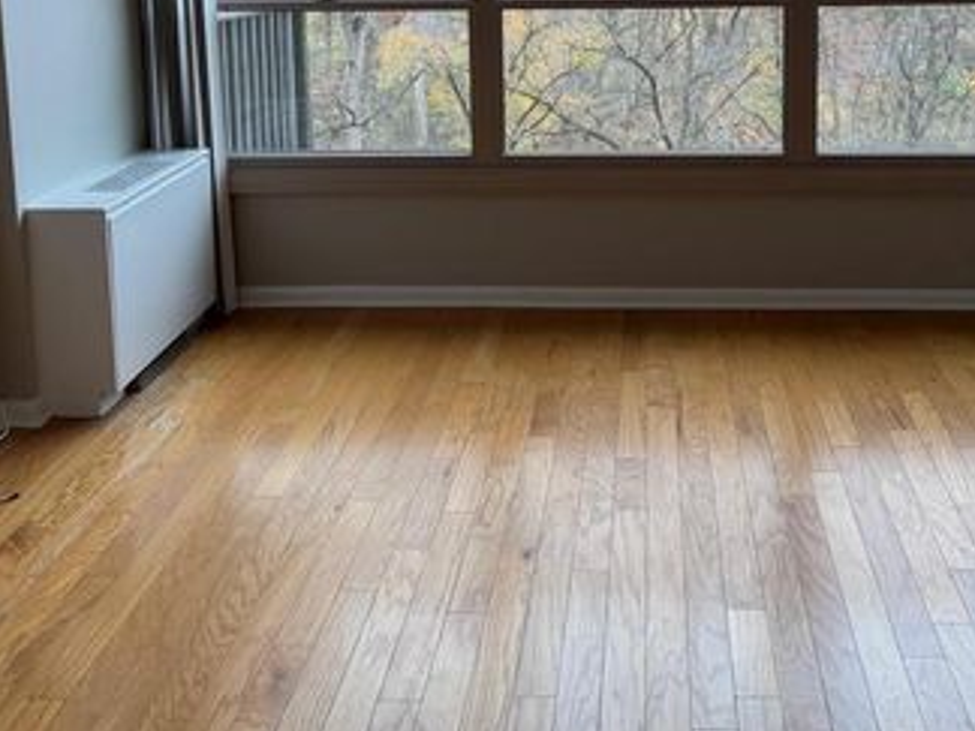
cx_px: 599
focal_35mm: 44
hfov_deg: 42.7
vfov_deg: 31.5
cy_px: 89
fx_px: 1239
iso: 64
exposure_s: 1/215
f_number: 1.78
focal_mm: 6.76
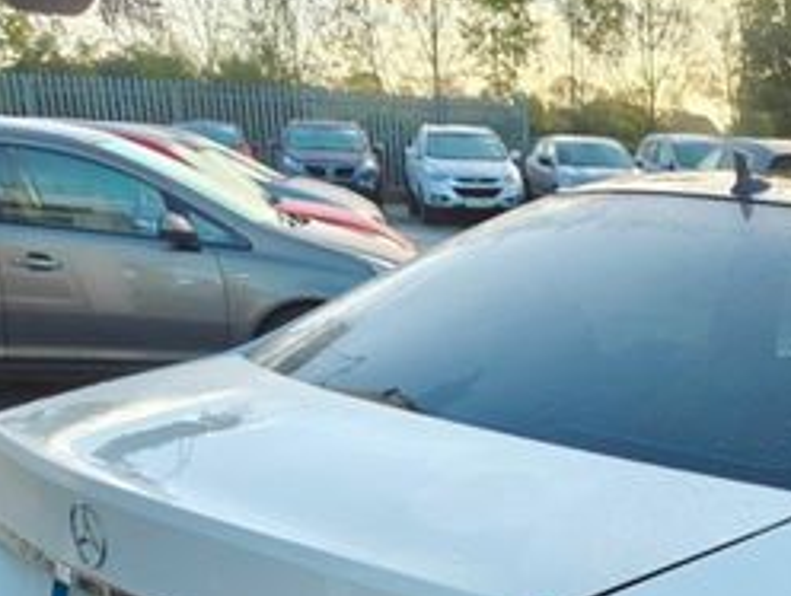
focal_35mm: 58
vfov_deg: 23.4
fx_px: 1328
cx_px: 797
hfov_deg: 30.7
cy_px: 696
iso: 64
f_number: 1.7
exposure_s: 1/110
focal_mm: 6.06
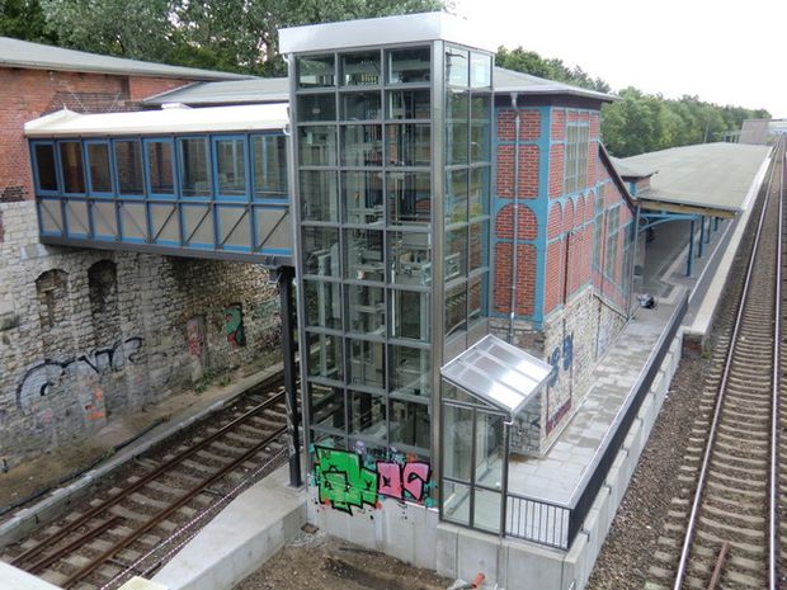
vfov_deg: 48.2
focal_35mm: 29
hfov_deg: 61.7
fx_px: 659
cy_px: 295
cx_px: 394
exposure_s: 1/100
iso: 64
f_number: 3.5
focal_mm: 5.2
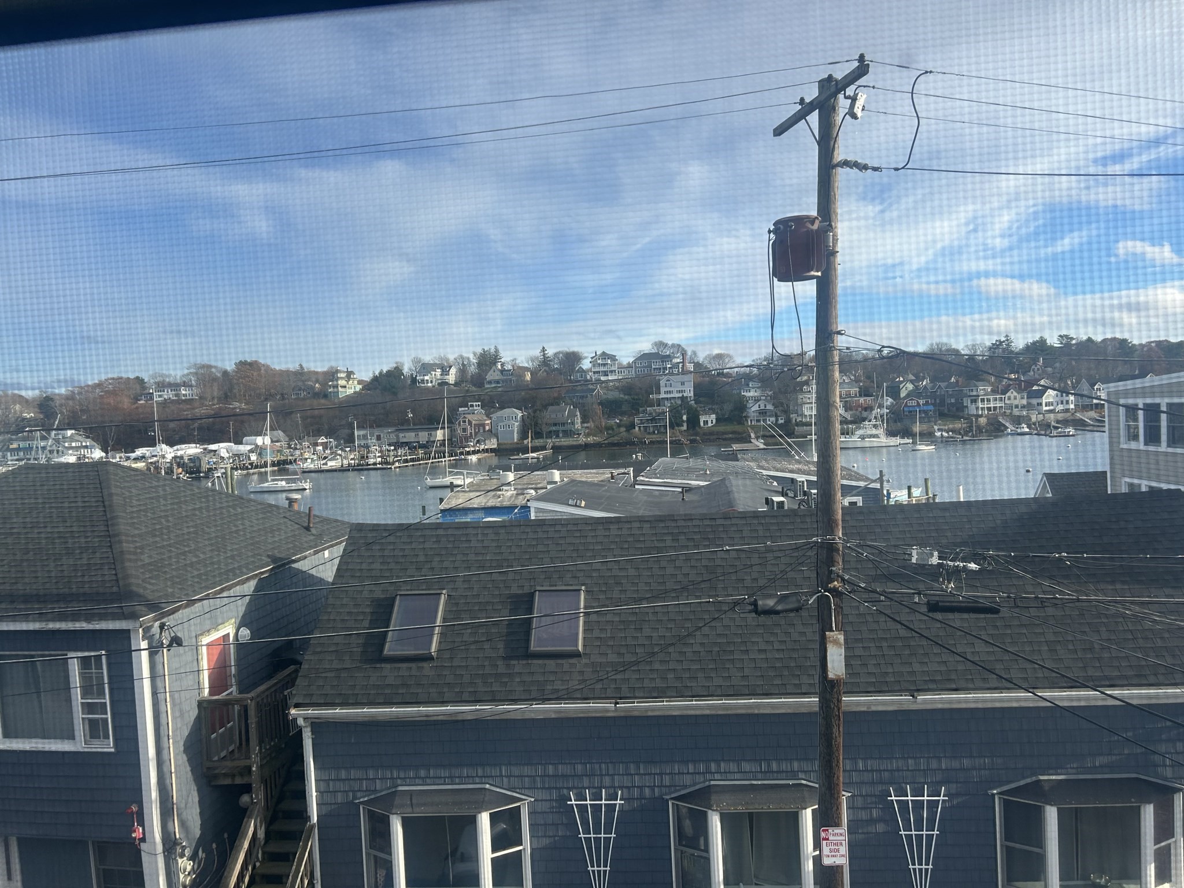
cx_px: 592
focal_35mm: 26
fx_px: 889
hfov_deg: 67.3
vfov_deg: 53.1
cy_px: 444
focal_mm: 5.7
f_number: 1.5
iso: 50
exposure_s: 1/1669
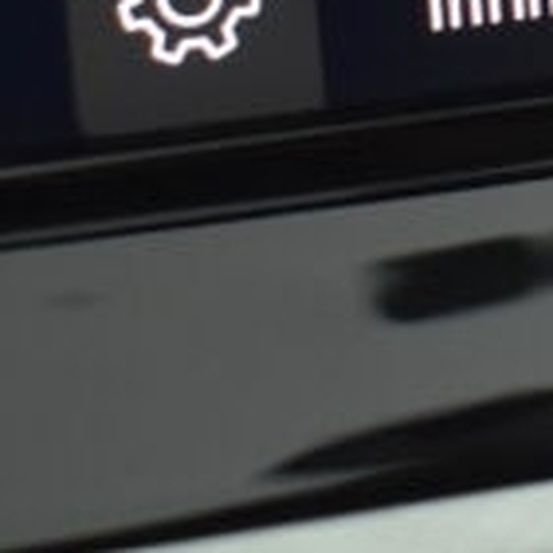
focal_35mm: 204
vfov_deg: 8.3
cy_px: -443
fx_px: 3687
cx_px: 1067
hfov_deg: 8.2
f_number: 3.8
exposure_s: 1/125
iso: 1600
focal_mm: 22
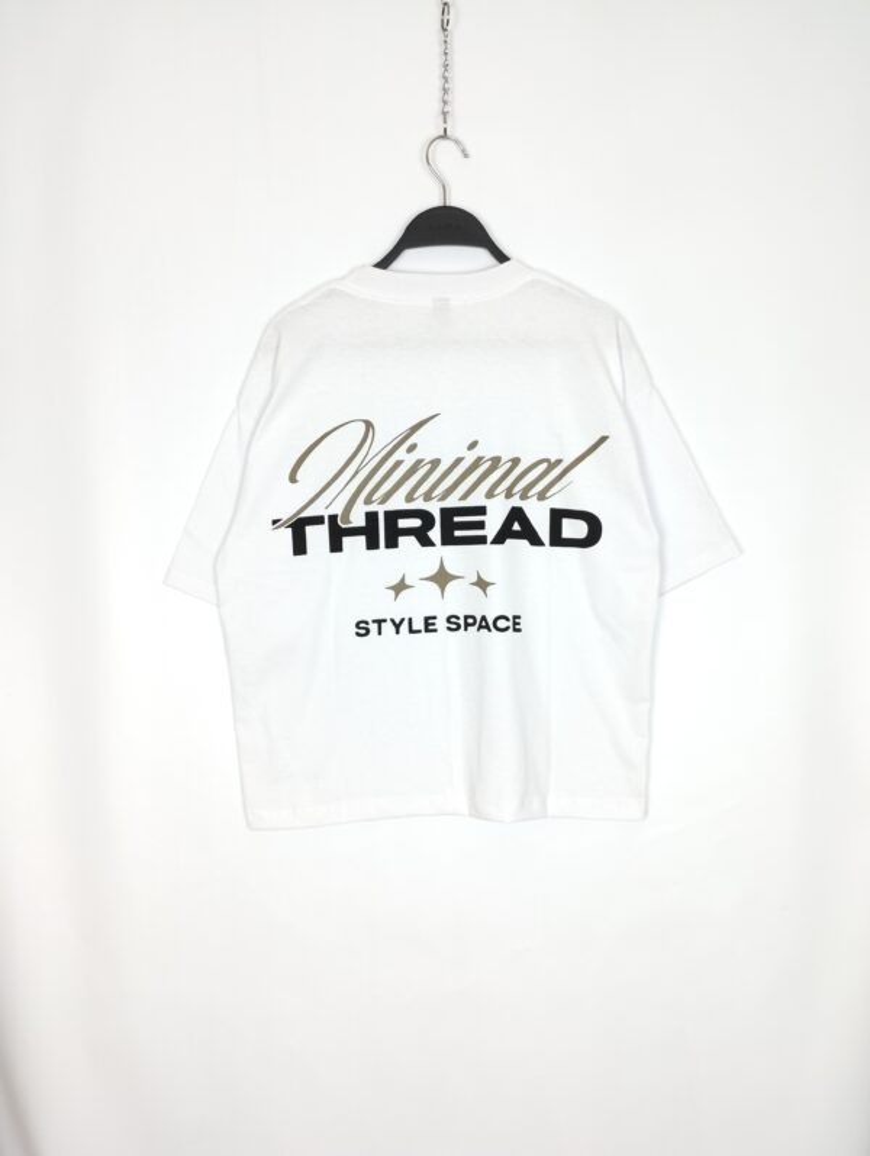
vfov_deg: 63.4
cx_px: 435
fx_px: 936
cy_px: 578
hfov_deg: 49.9
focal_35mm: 28
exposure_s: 1/15
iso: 100
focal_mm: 4.27
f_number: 1.8
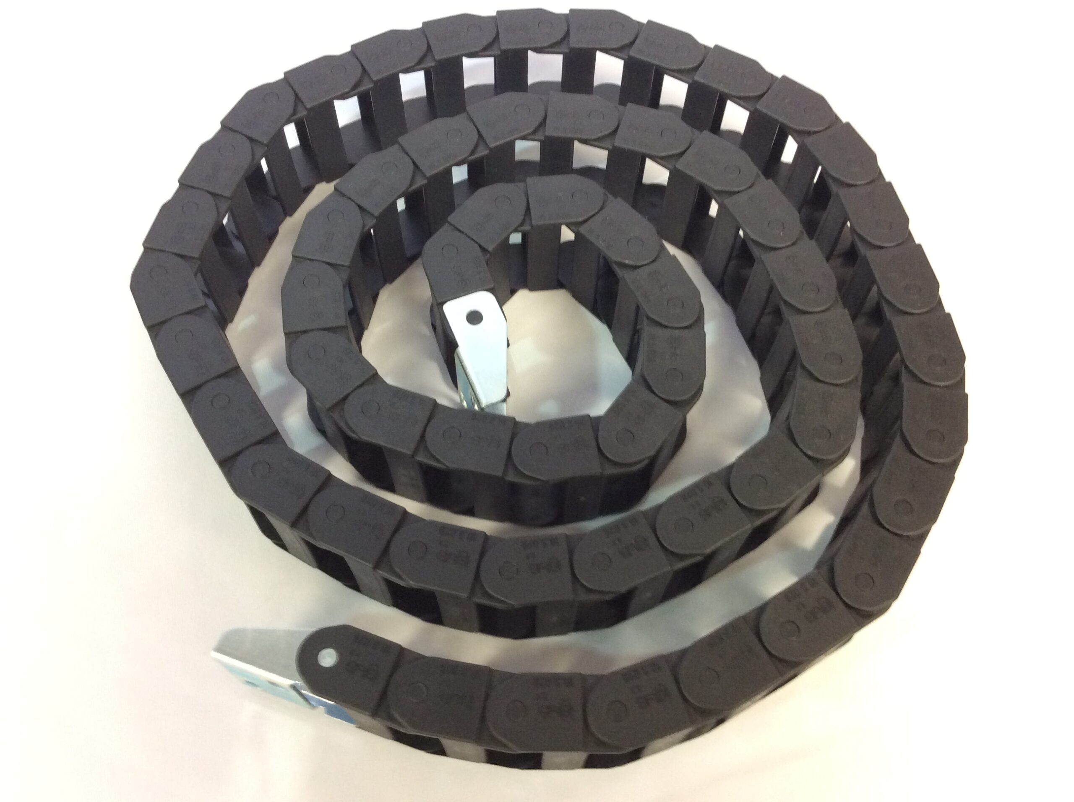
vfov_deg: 44.1
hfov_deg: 56.9
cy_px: 401
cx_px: 537
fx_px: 991
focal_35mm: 32
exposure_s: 1/24
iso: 125
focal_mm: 3.3
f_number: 2.4
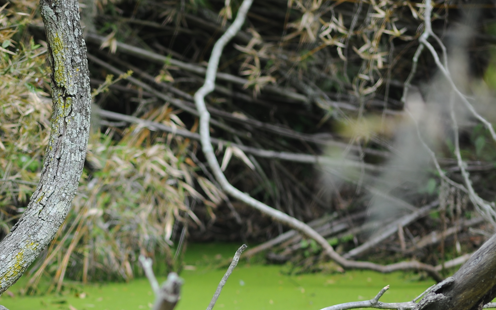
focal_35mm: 555
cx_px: 105
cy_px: 262
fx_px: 7503
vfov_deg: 2.4
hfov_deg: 3.8
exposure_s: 1/500
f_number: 4
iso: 200
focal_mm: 300
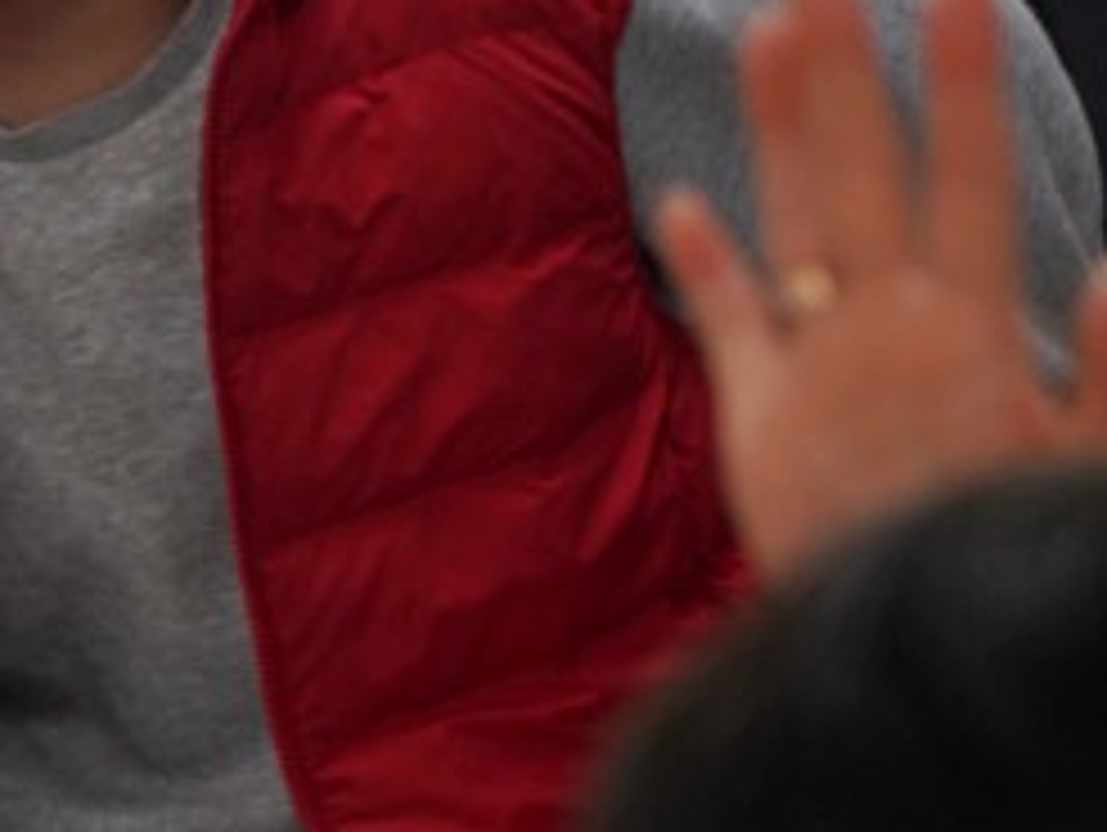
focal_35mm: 408
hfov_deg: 4.8
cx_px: -76
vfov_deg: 3.6
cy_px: 175
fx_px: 13060
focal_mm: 116
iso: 640
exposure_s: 1/160
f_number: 4
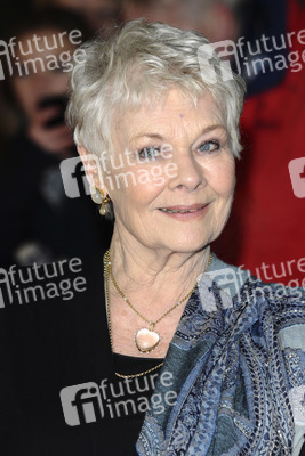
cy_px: 228
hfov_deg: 6.8
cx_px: 152
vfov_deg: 10.2
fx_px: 2571
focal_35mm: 202
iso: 320
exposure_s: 1/200
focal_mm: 135
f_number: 4.5
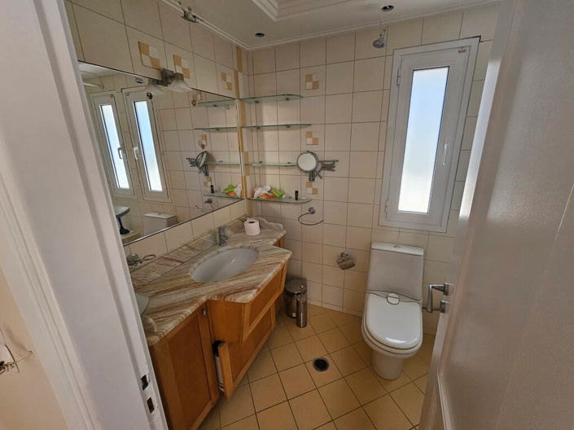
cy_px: 215
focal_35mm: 13
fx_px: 215
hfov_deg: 106.2
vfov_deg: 89.9
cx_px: 287
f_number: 2.2
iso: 100
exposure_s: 1/70.8
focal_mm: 2.2
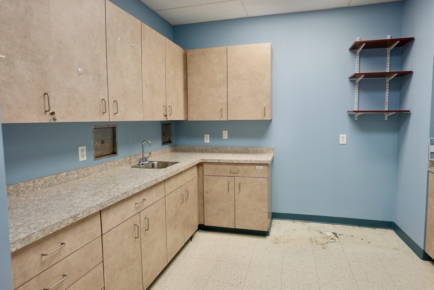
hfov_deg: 81.1
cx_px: 225
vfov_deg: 59.5
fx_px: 253
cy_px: 138
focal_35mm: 21
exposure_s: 1/160
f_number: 4.5
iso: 800
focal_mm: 20
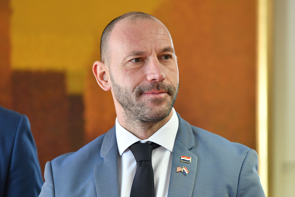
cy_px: 98
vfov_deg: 8.6
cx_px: 148
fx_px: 1311
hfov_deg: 12.8
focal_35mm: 160
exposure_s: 1/200
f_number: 4
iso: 2000
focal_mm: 160
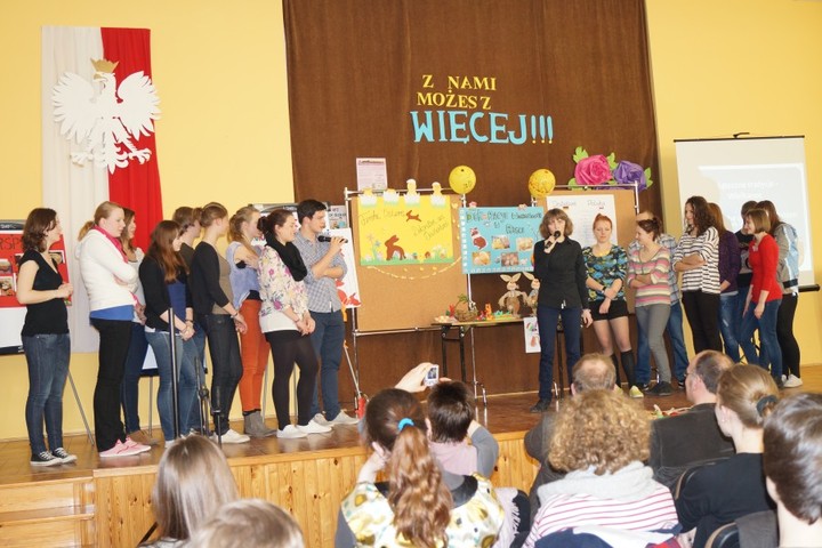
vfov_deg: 34.2
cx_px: 411
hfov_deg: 49.6
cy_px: 274
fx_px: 890
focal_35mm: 39
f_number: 4.5
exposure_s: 1/60
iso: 500
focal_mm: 26
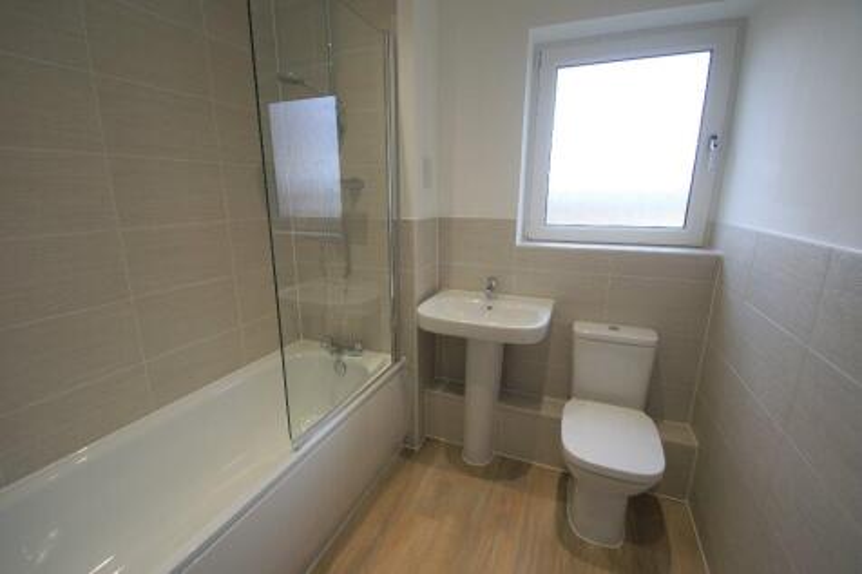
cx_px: 431
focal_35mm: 15
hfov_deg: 100.4
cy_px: 287
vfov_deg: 77.3
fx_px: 359
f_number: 4
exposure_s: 1/40
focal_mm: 10
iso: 100
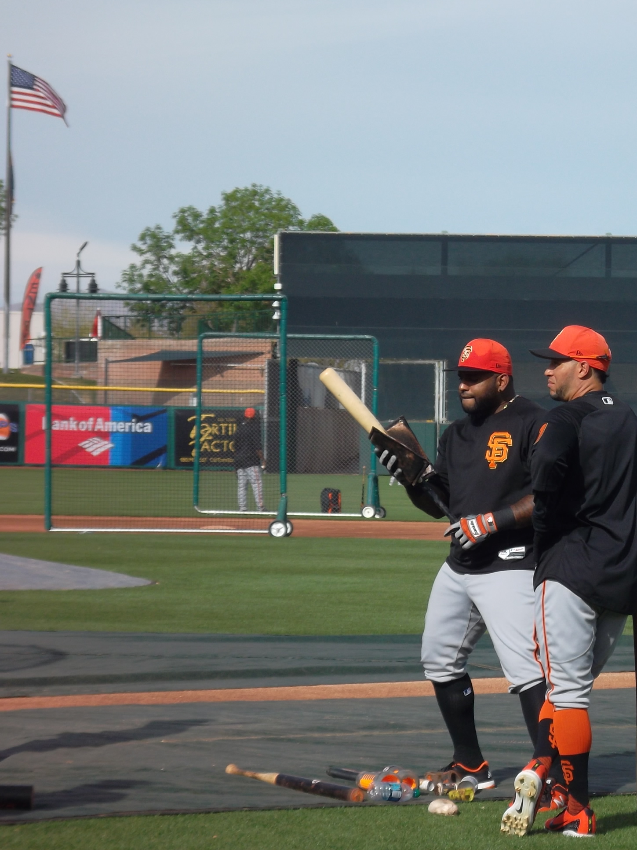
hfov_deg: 9.4
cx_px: 556
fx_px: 3852
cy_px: 425
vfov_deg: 12.6
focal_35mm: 157
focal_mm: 21
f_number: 5.4
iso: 80
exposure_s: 1/420
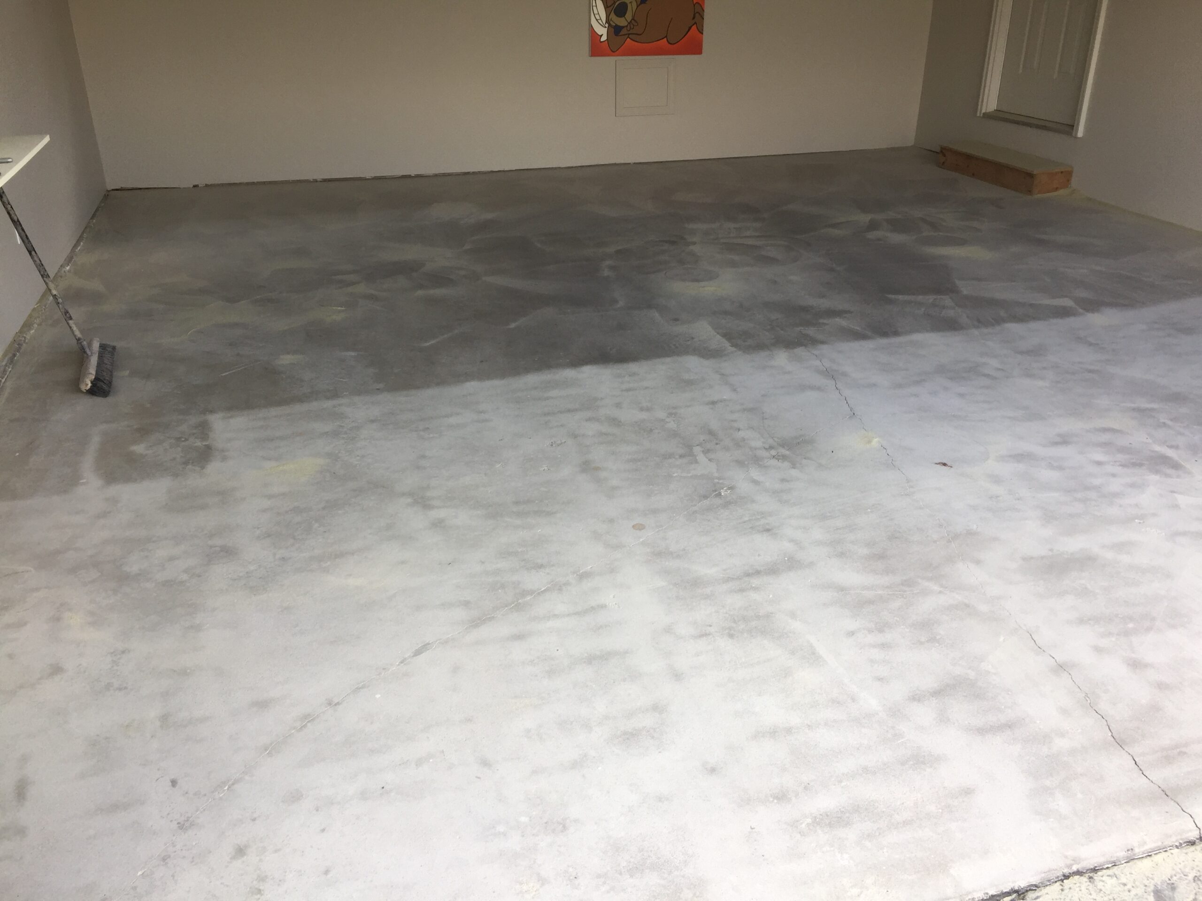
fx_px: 1007
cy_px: 450
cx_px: 601
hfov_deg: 61.7
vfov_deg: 48.2
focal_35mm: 29
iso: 32
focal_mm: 4.15
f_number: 2.2
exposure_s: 1/126
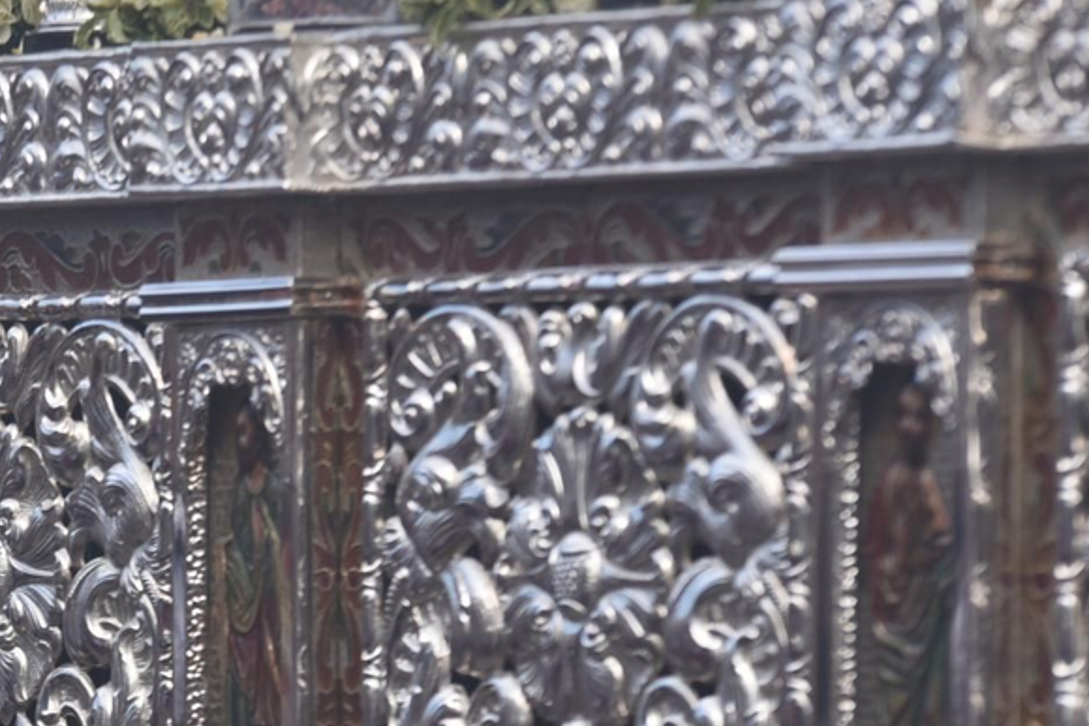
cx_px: -327
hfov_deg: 5.3
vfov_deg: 3.6
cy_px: 510
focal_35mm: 386
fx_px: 11679
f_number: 5
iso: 200
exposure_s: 1/320
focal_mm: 140
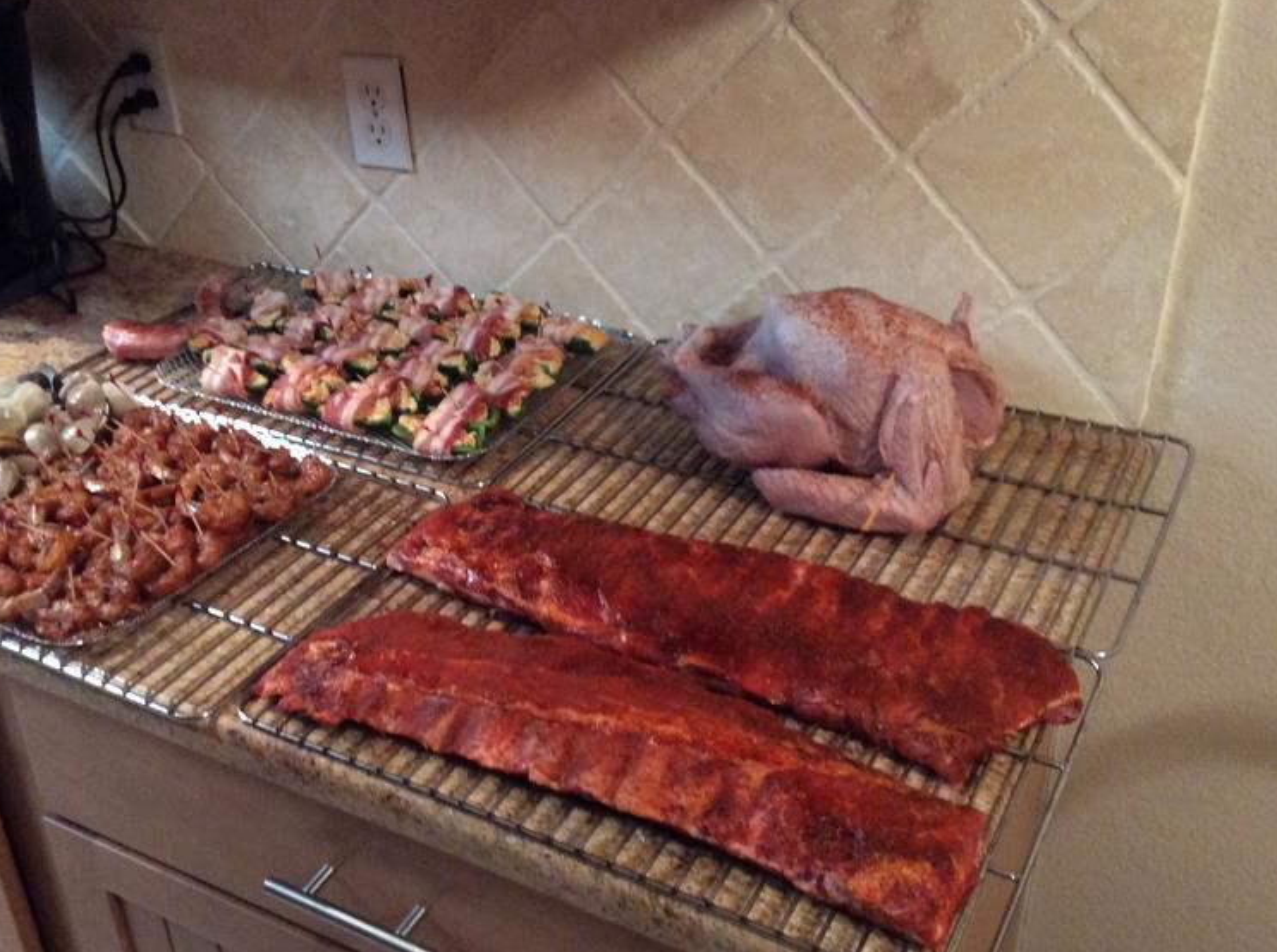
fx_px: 1473
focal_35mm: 40
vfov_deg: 35.8
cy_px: 457
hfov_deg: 46.7
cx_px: 526
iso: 320
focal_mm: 3.3
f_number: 2.4
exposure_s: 1/15
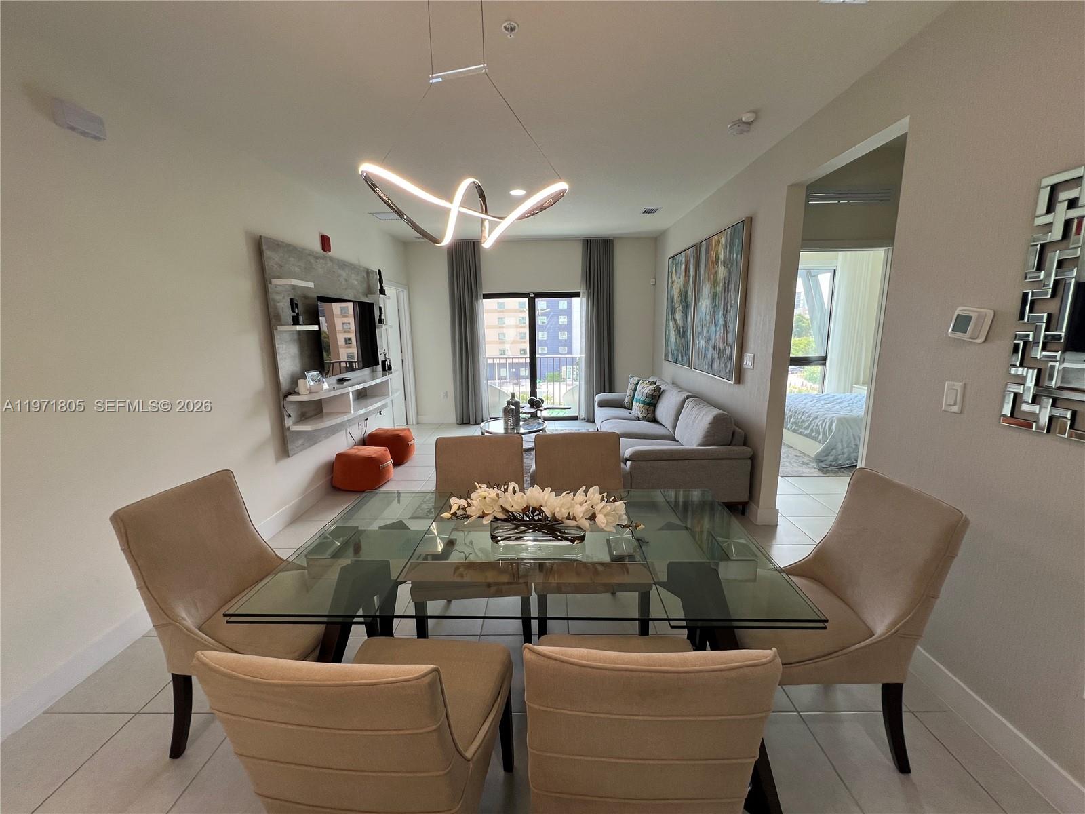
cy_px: 407
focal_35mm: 13
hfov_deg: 106.2
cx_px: 542
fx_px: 407
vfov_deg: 89.9
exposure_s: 1/104
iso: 50
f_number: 1.8
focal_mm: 1.57
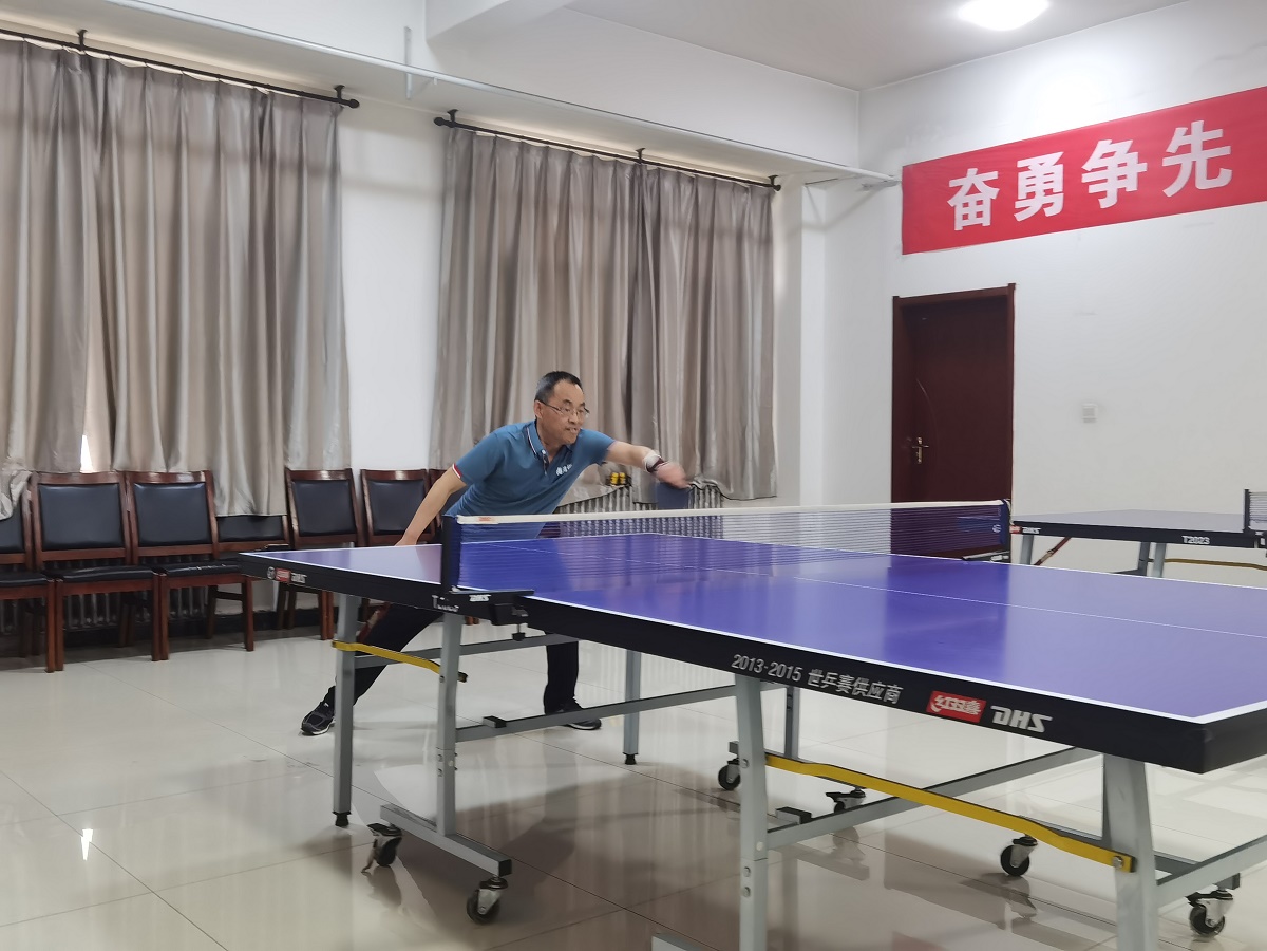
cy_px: 476
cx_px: 634
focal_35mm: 33
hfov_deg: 55.4
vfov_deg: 42.9
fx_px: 1208
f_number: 1.9
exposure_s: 1/50
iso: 200
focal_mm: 6.71
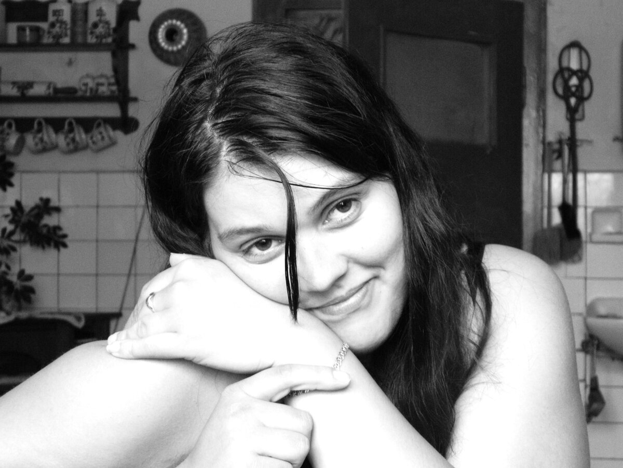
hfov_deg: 23.3
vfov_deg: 17.6
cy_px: 234
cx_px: 312
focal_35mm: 84
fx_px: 1512
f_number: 4.2
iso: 400
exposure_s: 1/10
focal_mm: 15.1
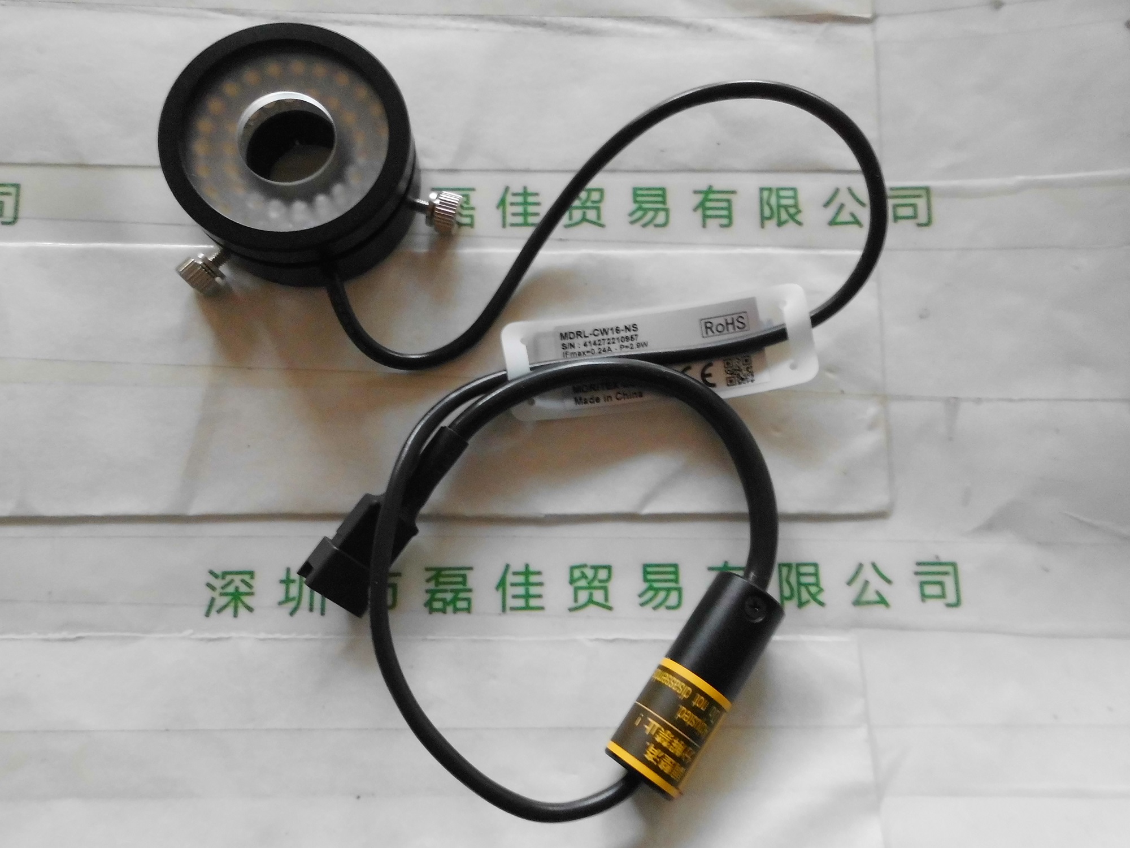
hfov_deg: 67.3
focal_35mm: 26
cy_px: 424
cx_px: 565
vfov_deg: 53.1
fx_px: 849
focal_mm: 4.6
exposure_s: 1/19
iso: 400
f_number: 3.2
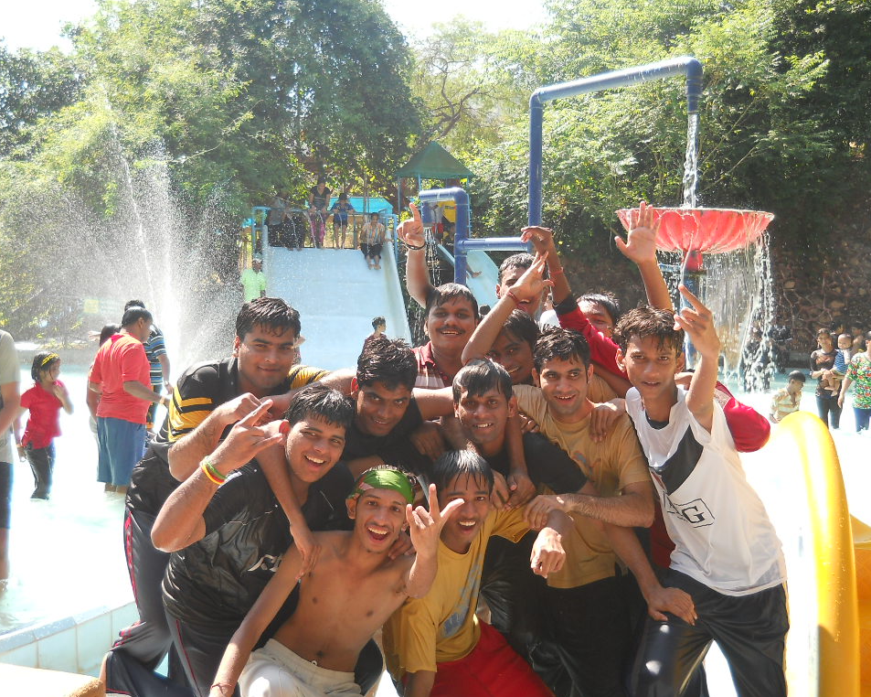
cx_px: 440
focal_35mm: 43
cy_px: 350
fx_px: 1108
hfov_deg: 42.9
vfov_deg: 34.9
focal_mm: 6.72
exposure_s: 1/200
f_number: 3.1
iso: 80
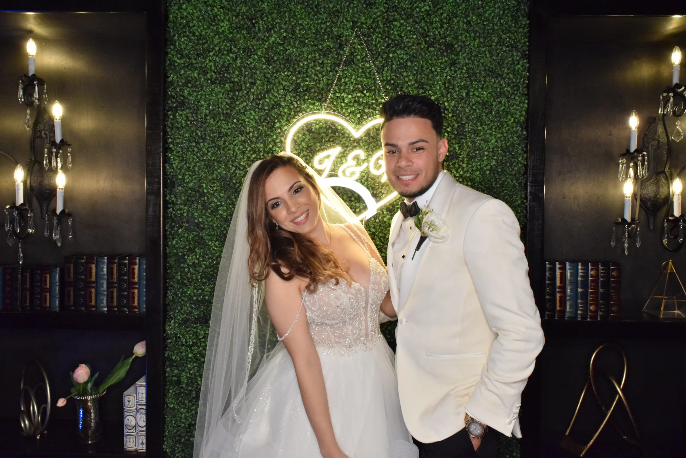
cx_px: 343
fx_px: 514
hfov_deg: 67.4
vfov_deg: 47.9
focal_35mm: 27
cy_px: 229
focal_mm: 18
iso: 2500
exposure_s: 1/60
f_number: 10
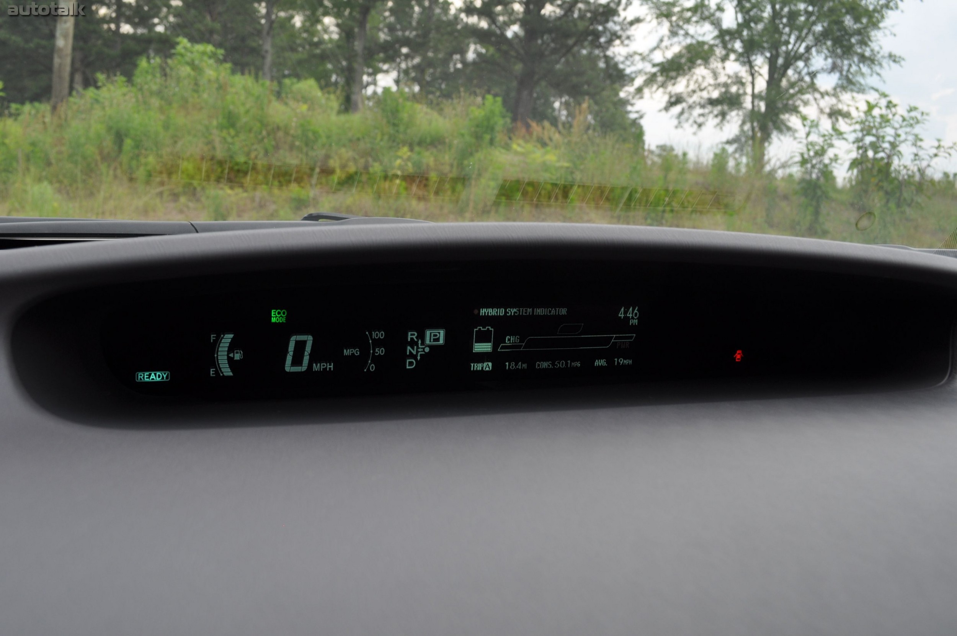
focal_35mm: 33
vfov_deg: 39.9
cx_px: 478
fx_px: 876
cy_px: 318
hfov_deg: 57.3
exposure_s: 1/60
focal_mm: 22
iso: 220
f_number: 8
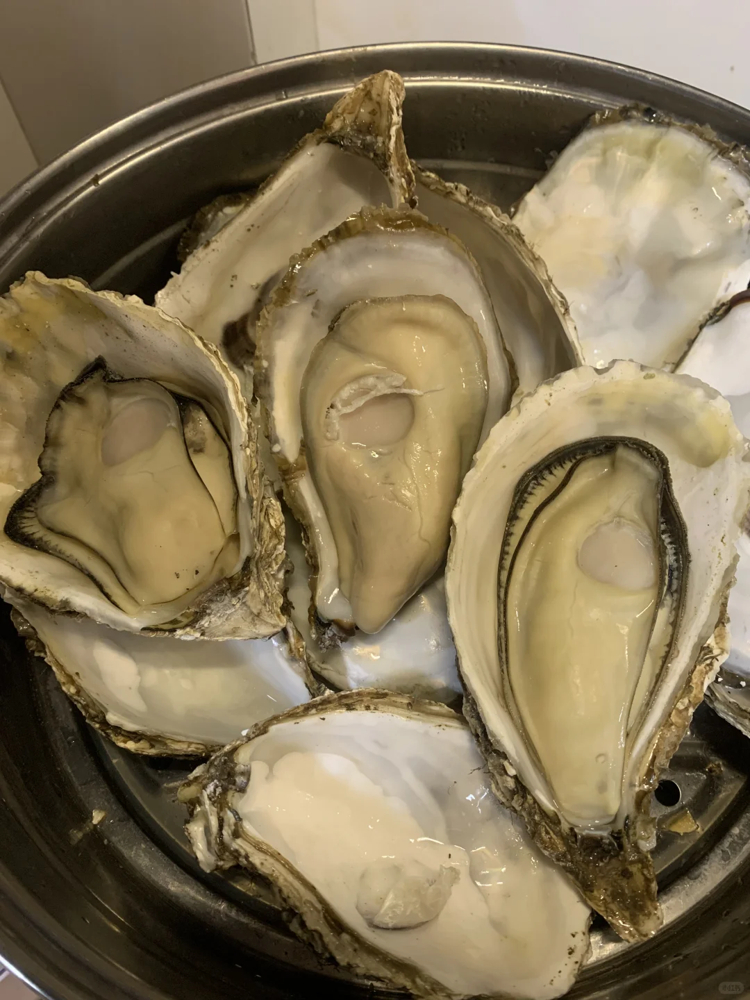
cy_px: 500
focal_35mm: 26
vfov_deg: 67.3
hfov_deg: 53.1
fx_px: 751
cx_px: 375
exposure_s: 1/60
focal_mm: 4.25
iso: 320
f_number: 1.8
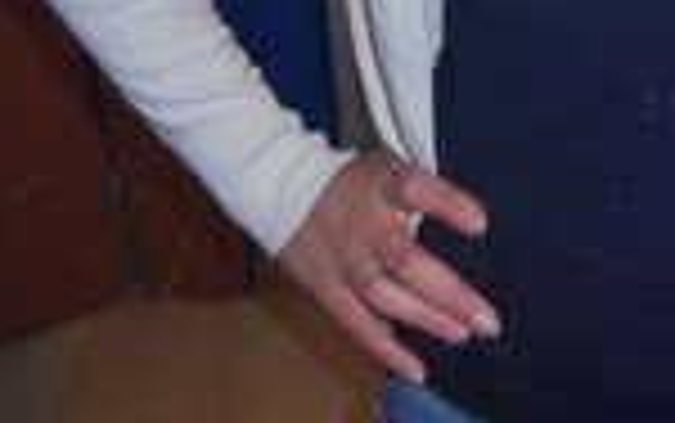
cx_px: 464
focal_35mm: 71
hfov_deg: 28.7
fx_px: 1307
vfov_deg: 17.9
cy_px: 0
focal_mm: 4.6
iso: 80
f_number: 3.2
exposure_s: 1/25
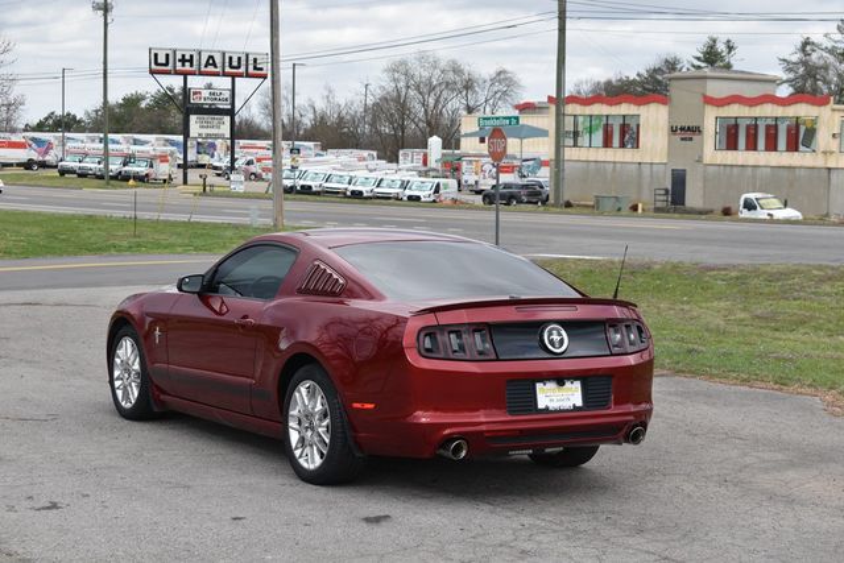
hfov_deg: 28.1
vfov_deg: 18.9
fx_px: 1688
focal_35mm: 72
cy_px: 282
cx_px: 422
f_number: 7.1
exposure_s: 1/250
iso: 200
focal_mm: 48
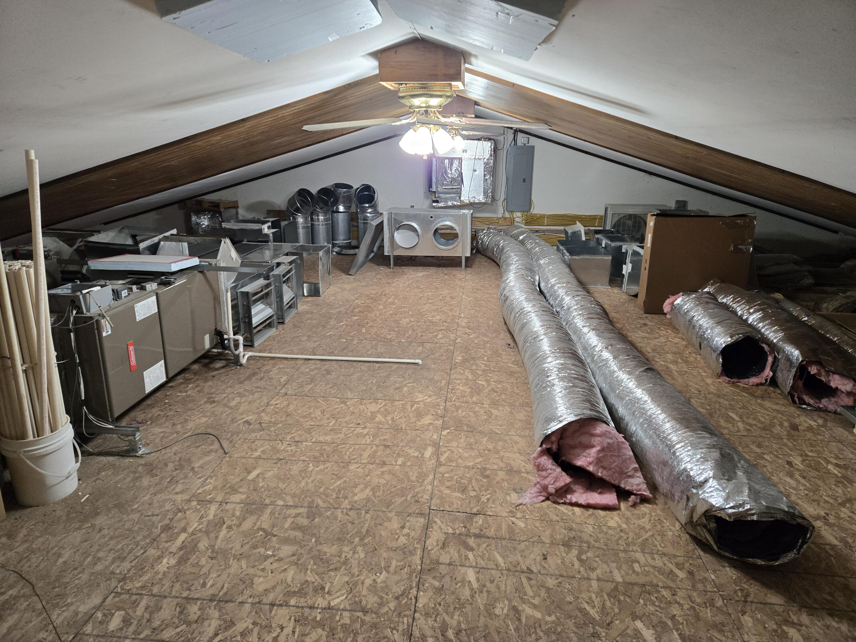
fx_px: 569
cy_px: 321
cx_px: 428
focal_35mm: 23
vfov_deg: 58.9
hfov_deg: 73.9
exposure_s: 1/120
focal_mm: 5.4
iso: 250
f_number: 1.8
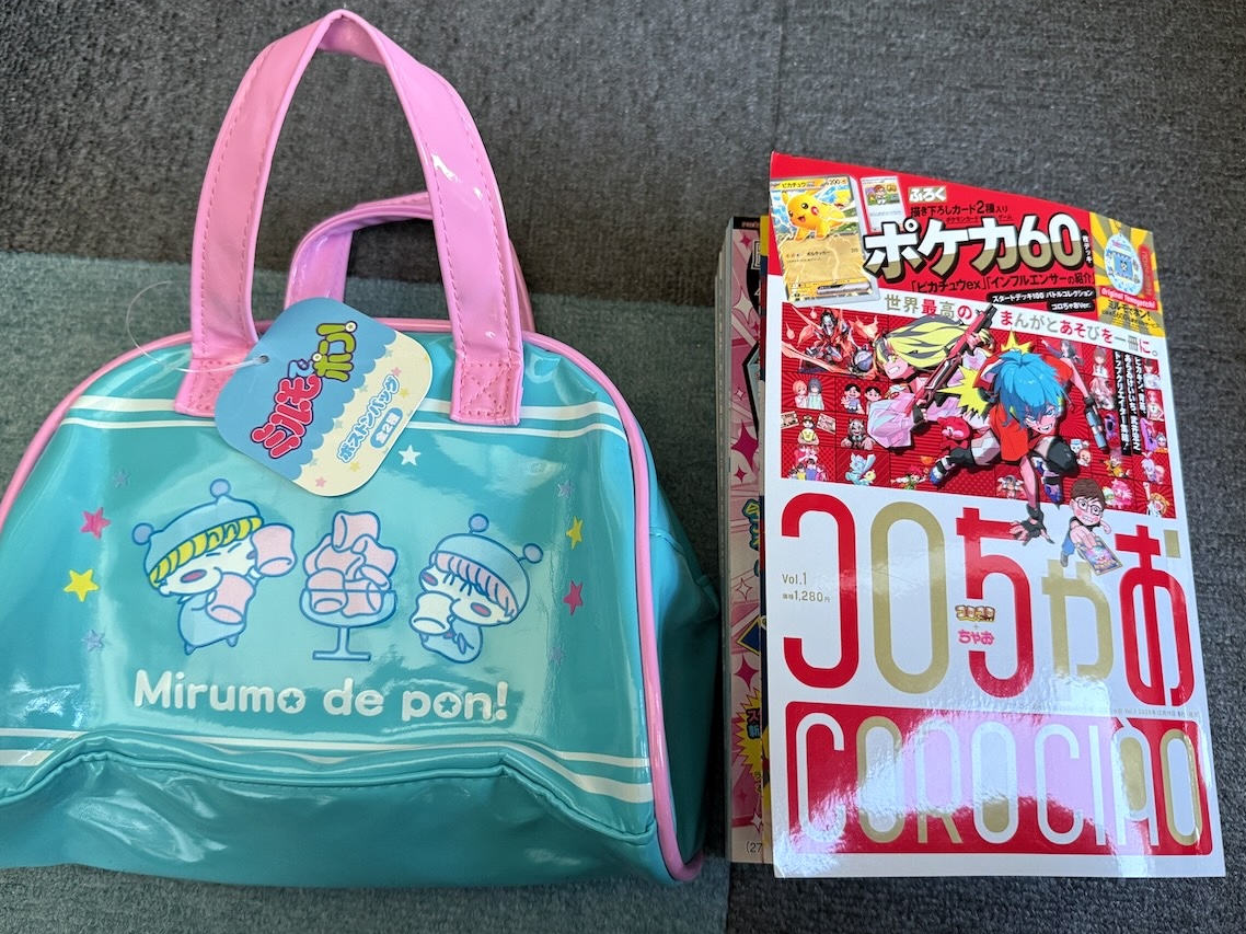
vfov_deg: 51.3
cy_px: 481
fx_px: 972
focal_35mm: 27
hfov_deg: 65.3
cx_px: 596
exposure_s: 1/60
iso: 400
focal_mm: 6.76
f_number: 1.78
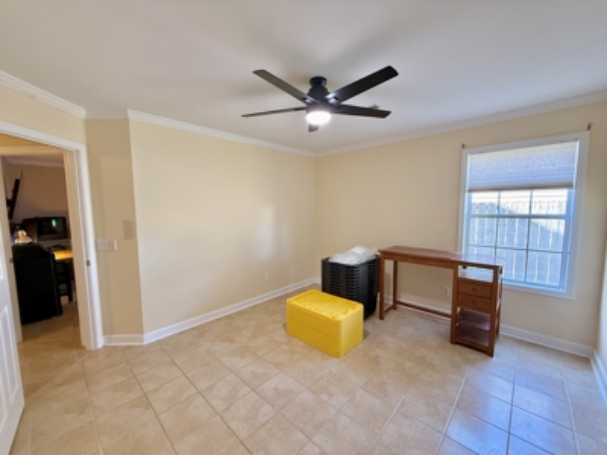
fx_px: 245
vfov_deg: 85.7
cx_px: 304
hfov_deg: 102.1
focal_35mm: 14
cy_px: 228
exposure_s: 1/60
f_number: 2.2
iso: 400
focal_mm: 2.22
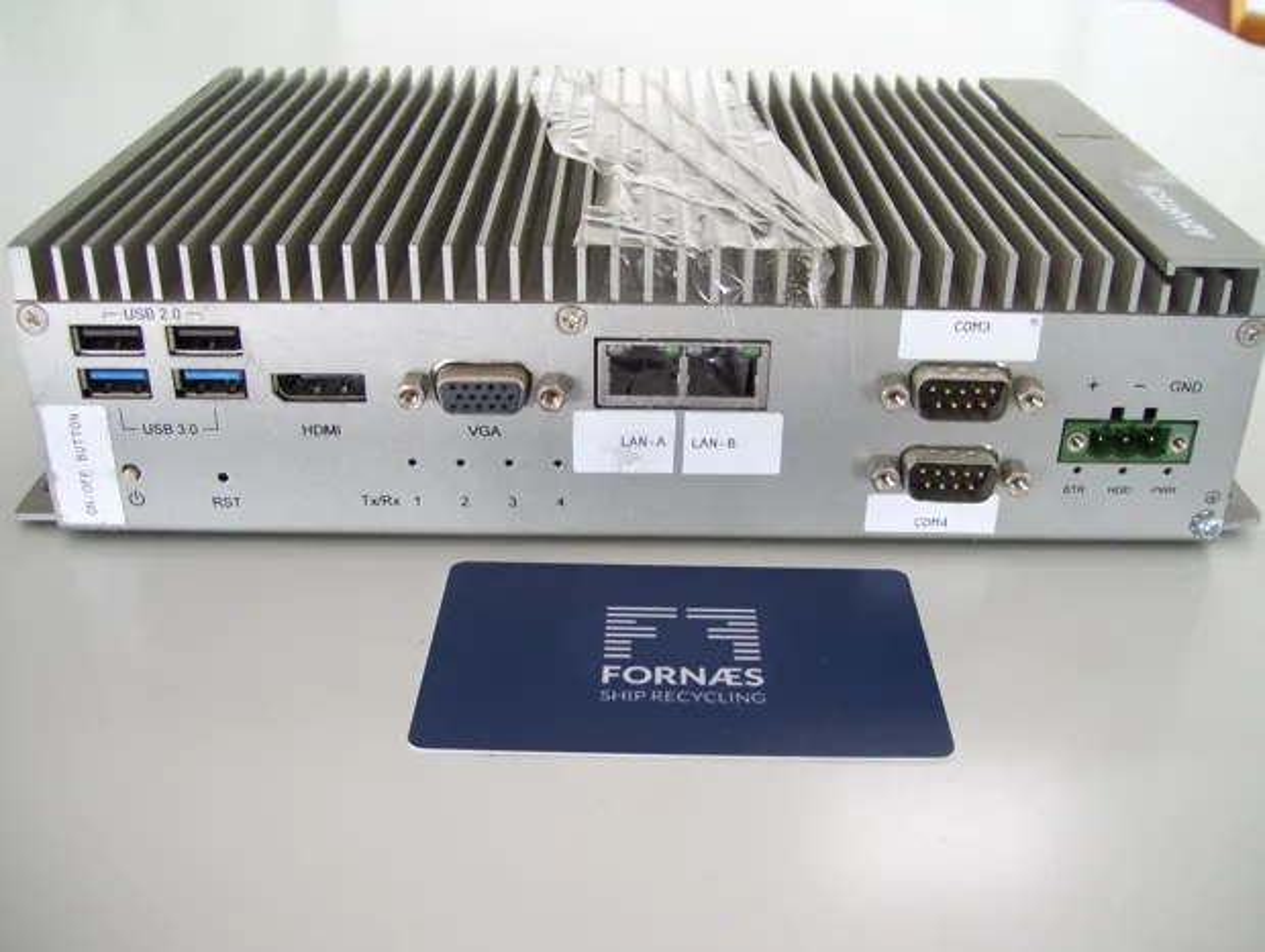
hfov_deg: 51.3
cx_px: 632
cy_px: 476
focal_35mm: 36
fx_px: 1318
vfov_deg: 39.8
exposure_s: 1/60
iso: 80
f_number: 2.7
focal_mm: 6
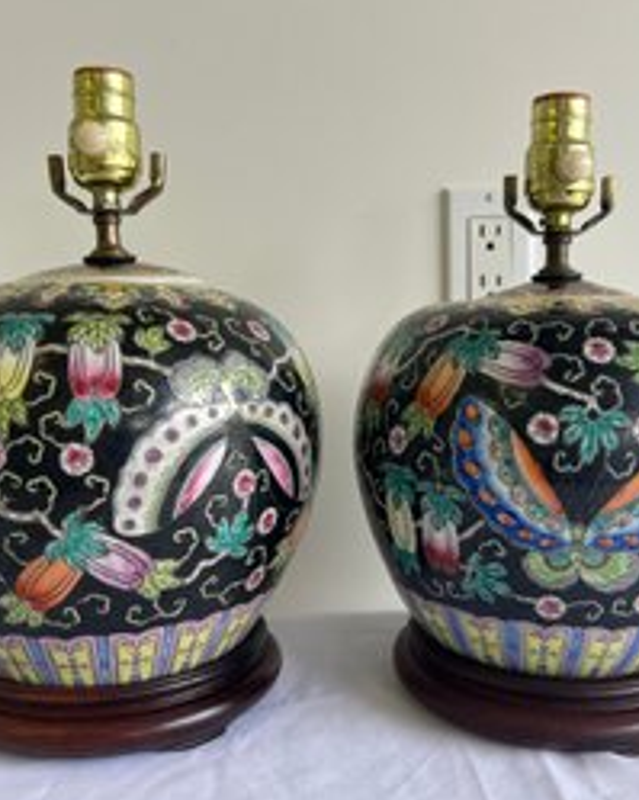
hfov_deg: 42.1
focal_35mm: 35
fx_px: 828
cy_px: 400
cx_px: 361
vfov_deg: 51.5
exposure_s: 1/120
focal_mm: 5.7
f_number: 1.5
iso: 50
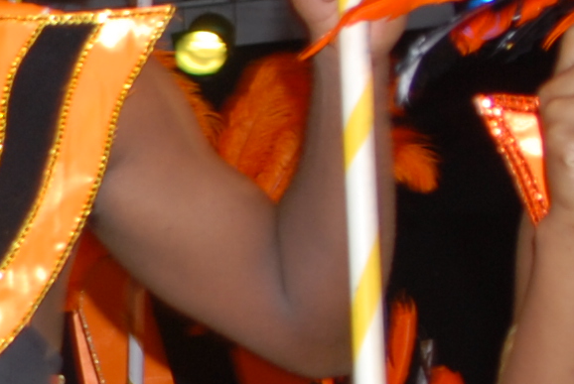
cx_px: -540
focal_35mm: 201
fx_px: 3209
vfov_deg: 6.8
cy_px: 447
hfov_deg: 9.6
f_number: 2.8
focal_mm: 20
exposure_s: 1/60
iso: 100
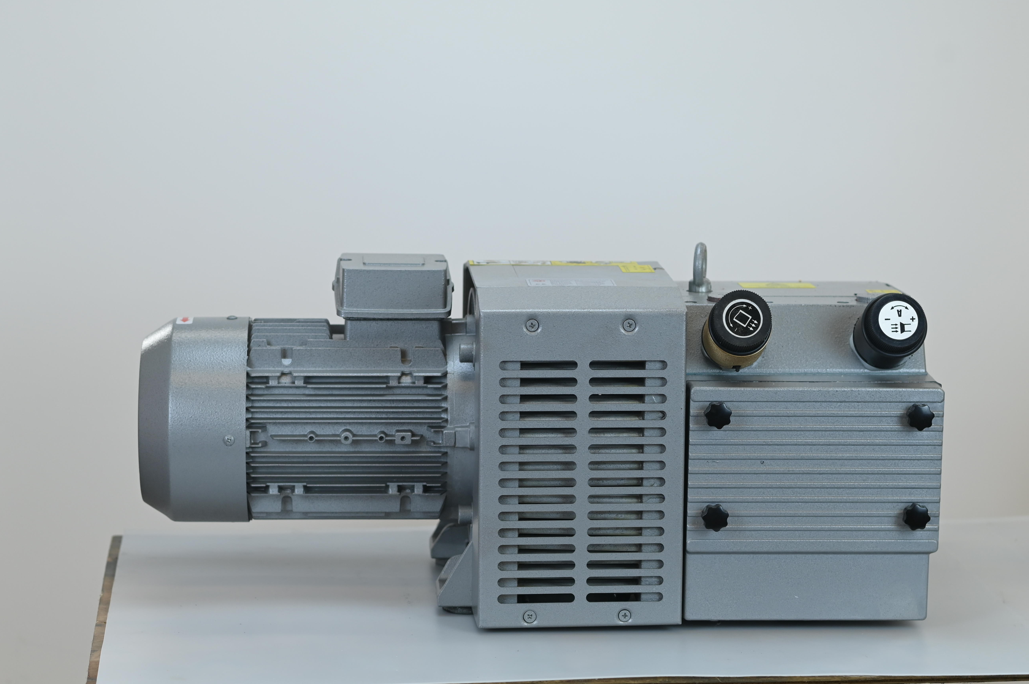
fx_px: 2828
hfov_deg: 20.6
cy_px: 371
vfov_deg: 13.8
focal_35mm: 99
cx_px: 528
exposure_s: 1/200
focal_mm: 85
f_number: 4
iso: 640
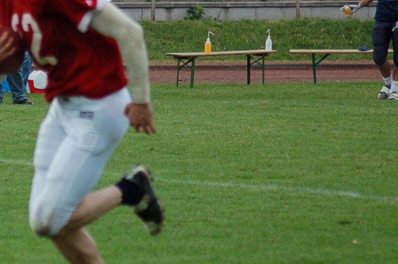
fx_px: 4966
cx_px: -144
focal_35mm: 450
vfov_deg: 3.0
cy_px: 63
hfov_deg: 4.6
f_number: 4.2
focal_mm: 110
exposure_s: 1/1000
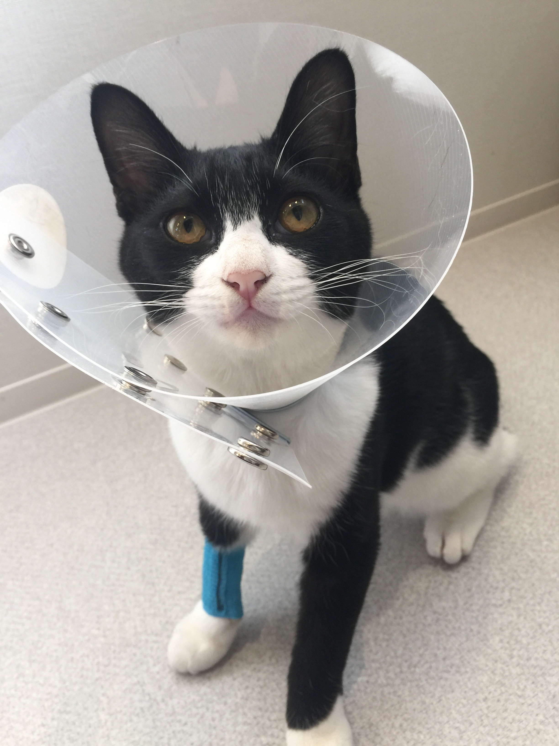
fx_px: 624
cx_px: 280
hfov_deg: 48.2
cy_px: 373
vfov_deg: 61.7
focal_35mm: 29
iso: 32
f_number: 2.2
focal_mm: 4.15
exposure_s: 1/40
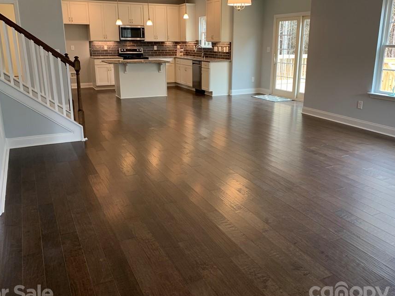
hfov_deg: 58.3
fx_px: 354
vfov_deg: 45.4
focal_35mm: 31
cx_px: 210
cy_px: 139
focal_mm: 4.25
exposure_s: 1/60
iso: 64
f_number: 1.8
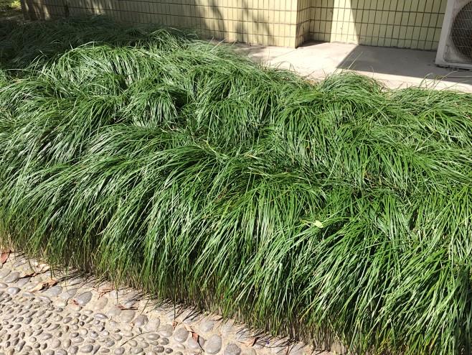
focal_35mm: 29
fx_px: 396
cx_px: 236
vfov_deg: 48.3
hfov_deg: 61.6
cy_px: 178
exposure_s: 1/719
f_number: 2.2
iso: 32
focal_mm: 4.15
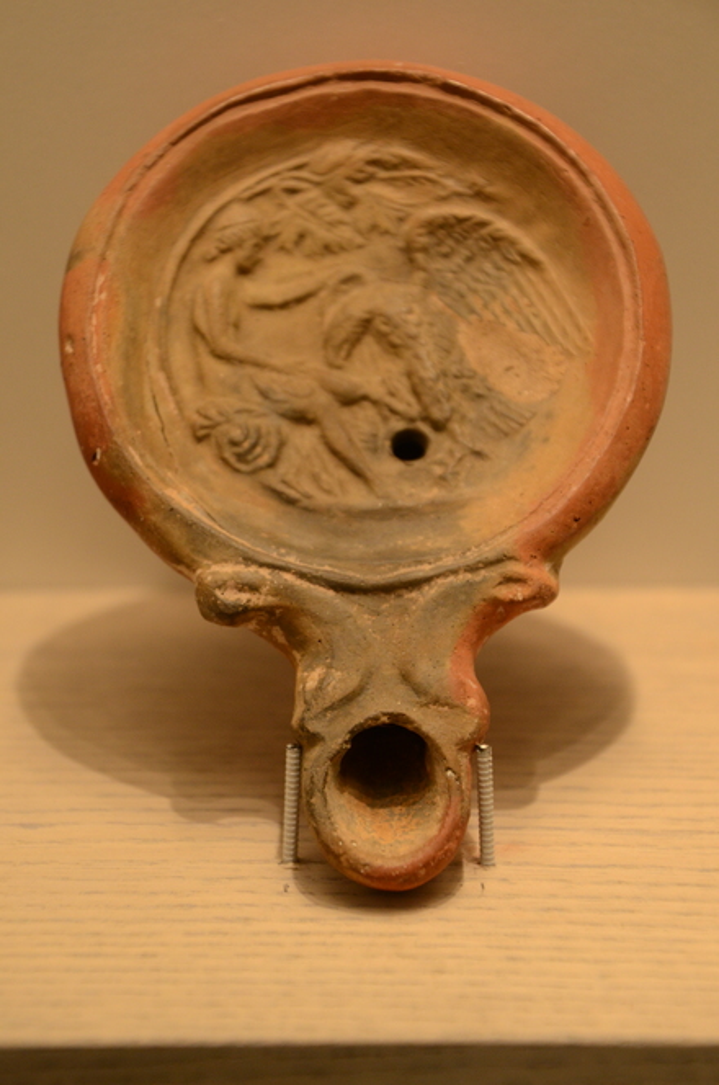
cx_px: 360
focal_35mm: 93
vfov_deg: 21.9
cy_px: 542
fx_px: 2798
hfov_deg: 14.6
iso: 1000
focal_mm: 62
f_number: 5
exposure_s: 1/200
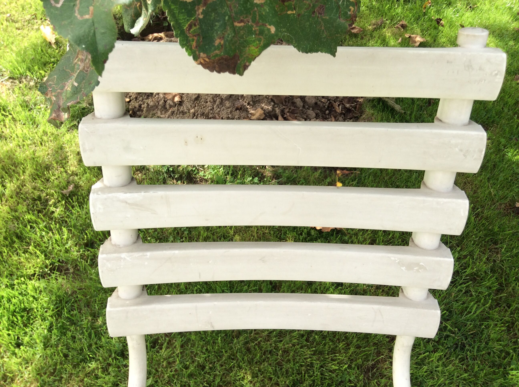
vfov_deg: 44.1
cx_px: 260
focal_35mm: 32
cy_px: 194
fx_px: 479
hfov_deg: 56.9
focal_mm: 3.3
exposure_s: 1/309
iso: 32
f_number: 2.4
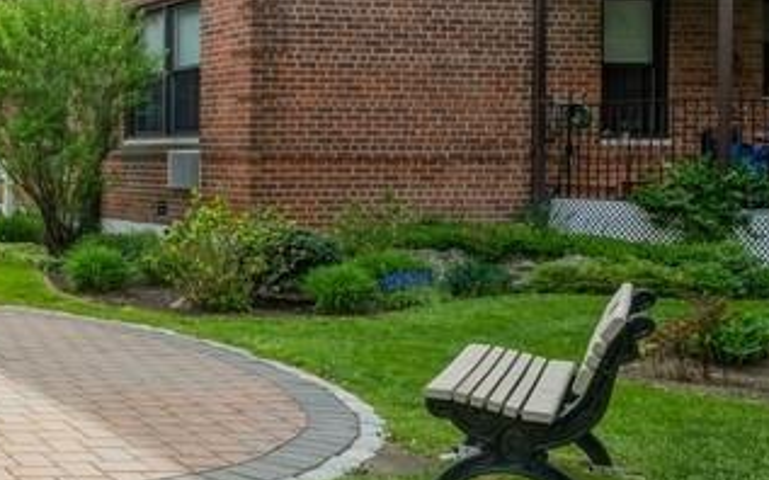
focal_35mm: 53
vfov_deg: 24.1
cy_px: 172
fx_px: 1120
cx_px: -223
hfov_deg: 30.3
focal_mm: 18.5
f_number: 11
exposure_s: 1/160
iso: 200
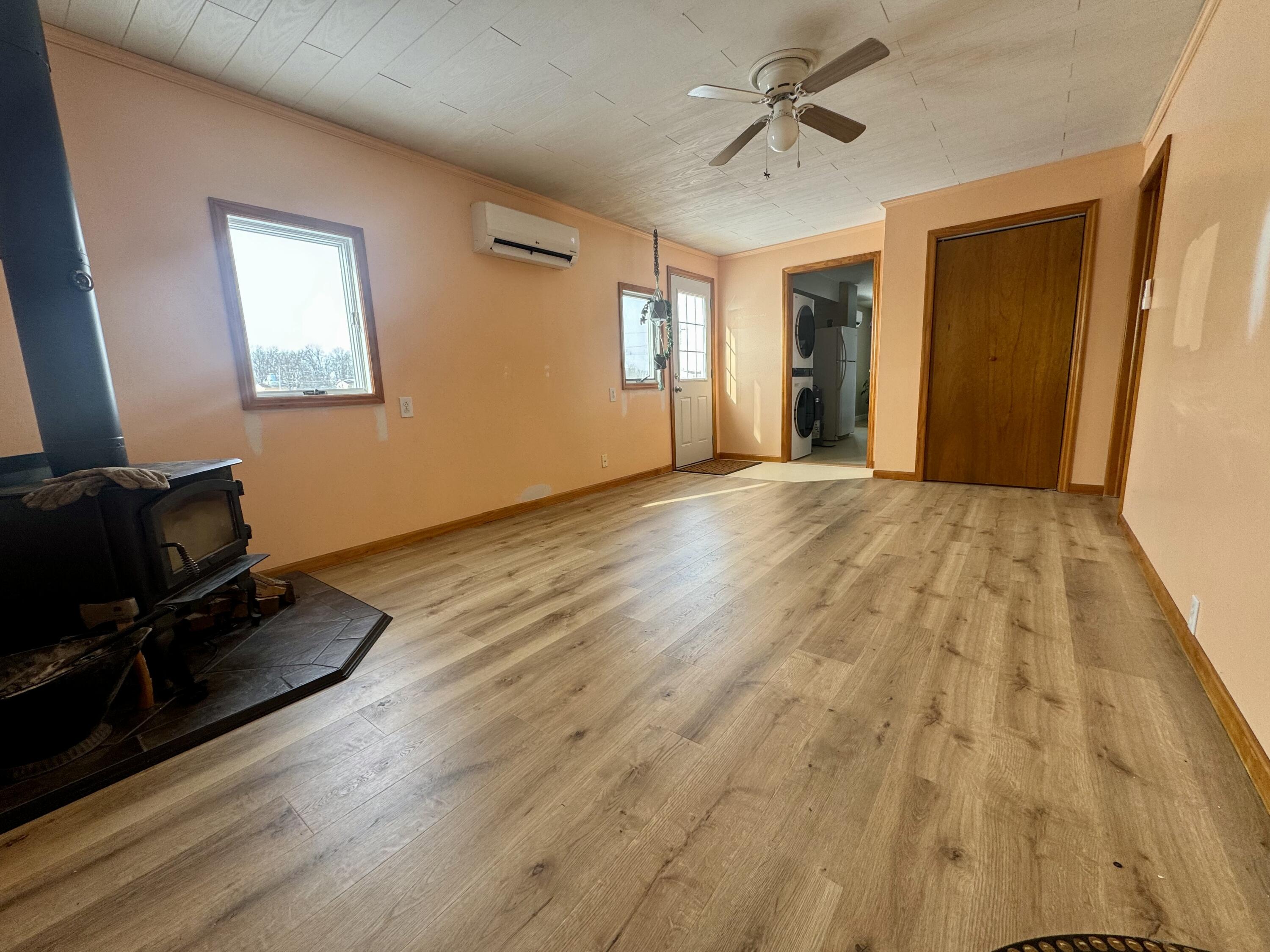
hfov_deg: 102.1
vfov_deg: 85.7
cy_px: 476
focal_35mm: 14
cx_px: 635
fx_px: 514
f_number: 2.2
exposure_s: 1/99
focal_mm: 2.22
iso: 64
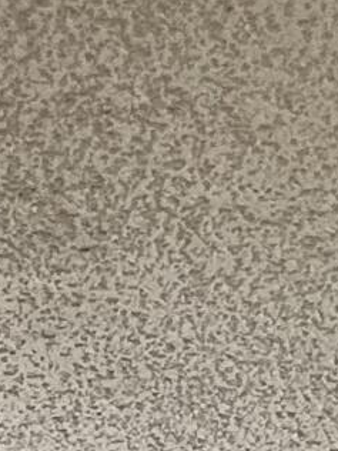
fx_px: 3216
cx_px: -93
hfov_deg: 6.0
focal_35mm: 247
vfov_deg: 6.8
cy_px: 1578
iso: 160
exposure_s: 1/60
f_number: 1.6
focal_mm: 5.1
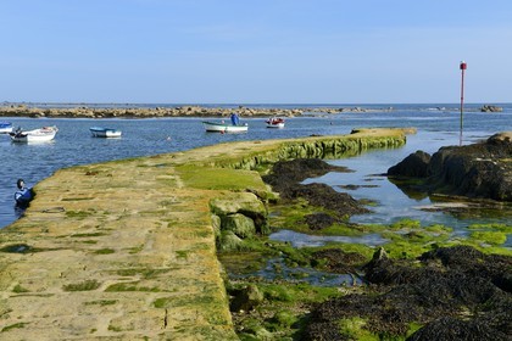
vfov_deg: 26.0
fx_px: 739
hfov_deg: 38.2
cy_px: 170
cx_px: 256
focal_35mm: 52
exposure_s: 1/320
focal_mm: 52
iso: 200
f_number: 10
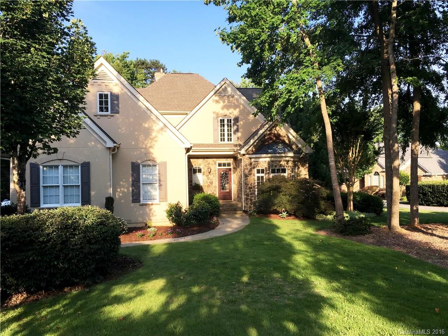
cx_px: 224
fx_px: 375
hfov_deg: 61.7
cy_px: 168
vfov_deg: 48.2
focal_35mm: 29
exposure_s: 1/582
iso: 25
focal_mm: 4.15
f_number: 2.2
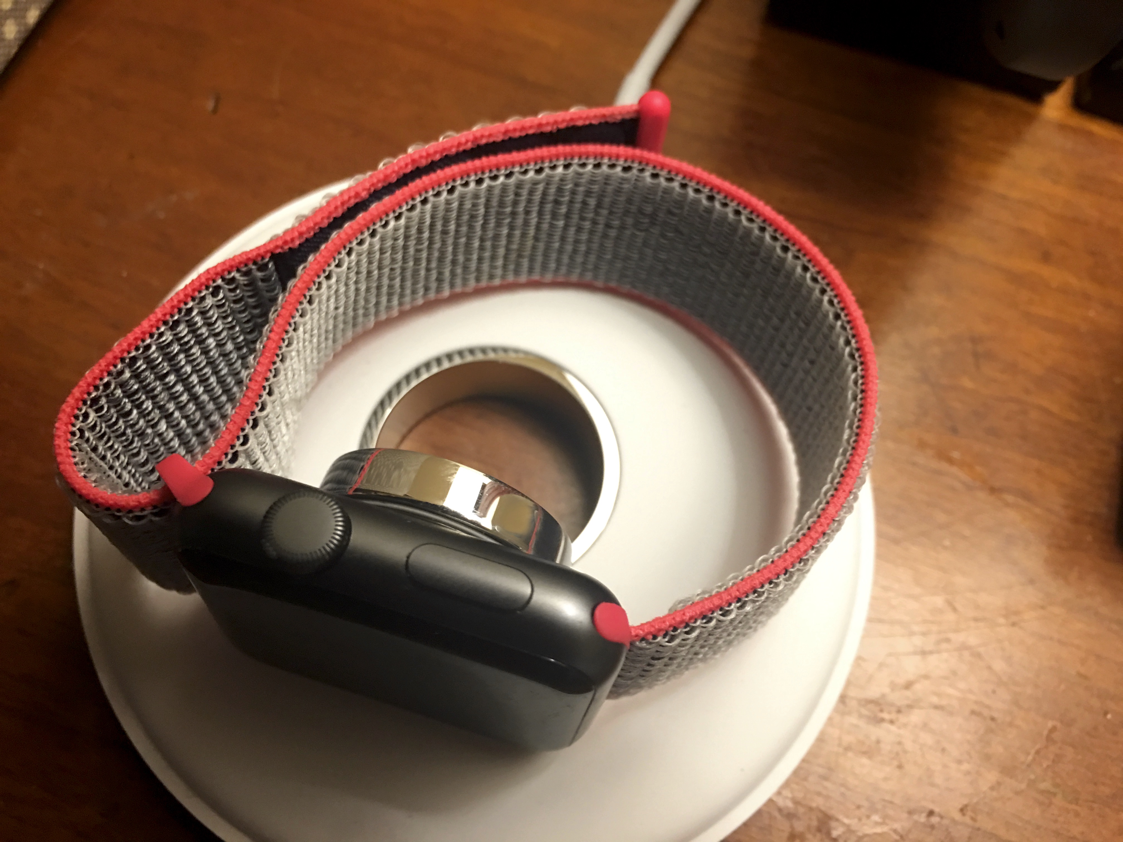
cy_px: 421
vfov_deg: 48.2
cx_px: 562
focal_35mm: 29
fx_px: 941
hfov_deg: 61.7
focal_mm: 4.15
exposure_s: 1/10
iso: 80
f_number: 2.2
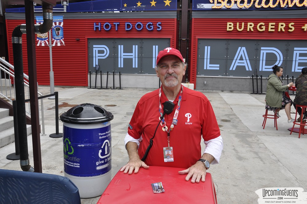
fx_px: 268
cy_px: 102
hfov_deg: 59.6
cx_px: 154
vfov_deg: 41.6
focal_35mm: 32
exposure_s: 1/125
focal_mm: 21
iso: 400
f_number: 11
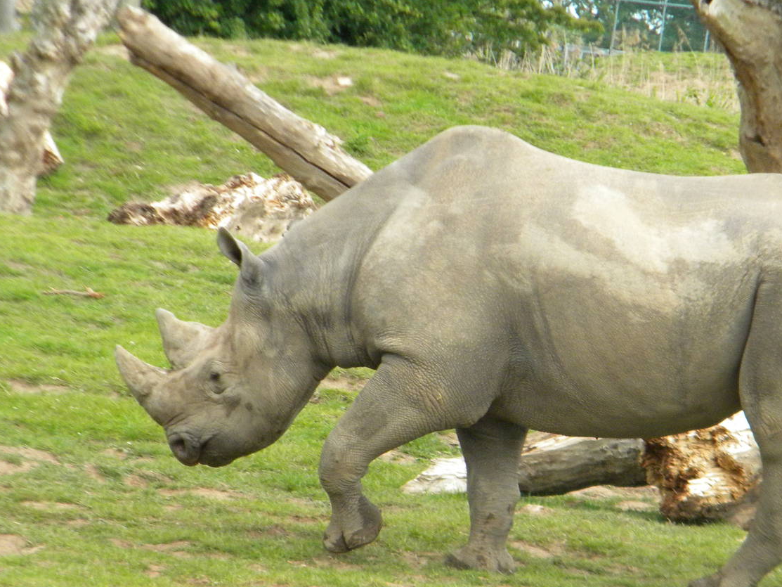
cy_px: 356
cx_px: 487
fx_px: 5942
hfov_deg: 7.5
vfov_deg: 5.7
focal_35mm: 263
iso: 382
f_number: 5.2
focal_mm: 33.1
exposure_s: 1/500
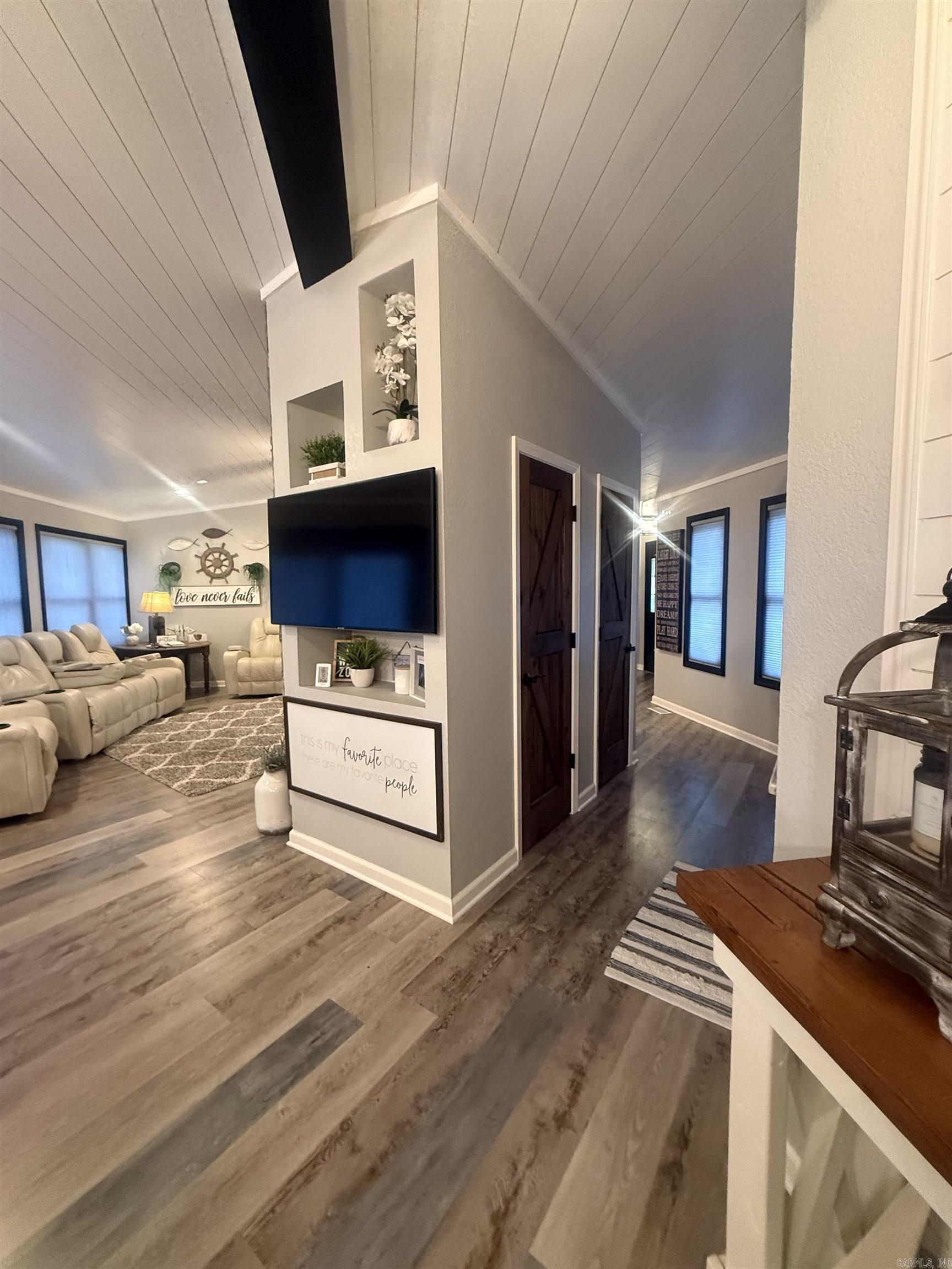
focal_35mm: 14
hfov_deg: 85.7
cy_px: 634
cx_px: 476
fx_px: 513
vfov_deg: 102.1
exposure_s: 1/60
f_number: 2.2
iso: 640
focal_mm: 2.22
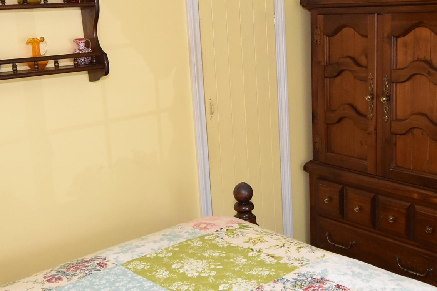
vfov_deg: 28.8
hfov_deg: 42.2
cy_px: 126
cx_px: 234
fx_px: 567
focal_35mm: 47
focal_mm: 11.5
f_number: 4.8
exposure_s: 1/125
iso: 1100
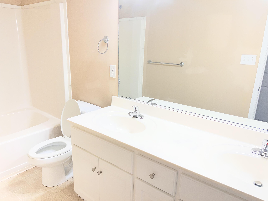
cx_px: 134
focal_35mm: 26
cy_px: 100
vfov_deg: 53.1
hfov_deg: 67.3
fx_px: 201
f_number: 1.5
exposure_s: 1/120
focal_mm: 5.7
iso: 40
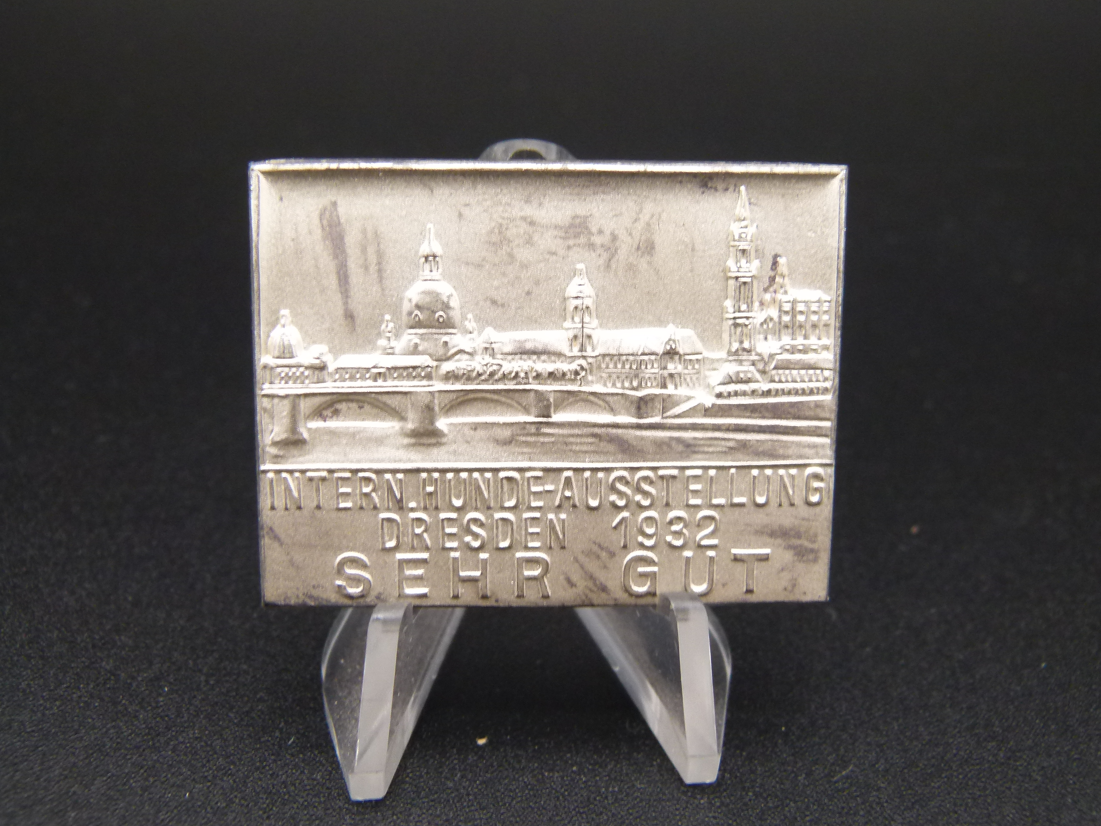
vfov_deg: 38.7
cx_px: 575
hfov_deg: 50.1
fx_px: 1177
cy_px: 405
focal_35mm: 37
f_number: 3
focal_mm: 6.2
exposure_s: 1/60
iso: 200
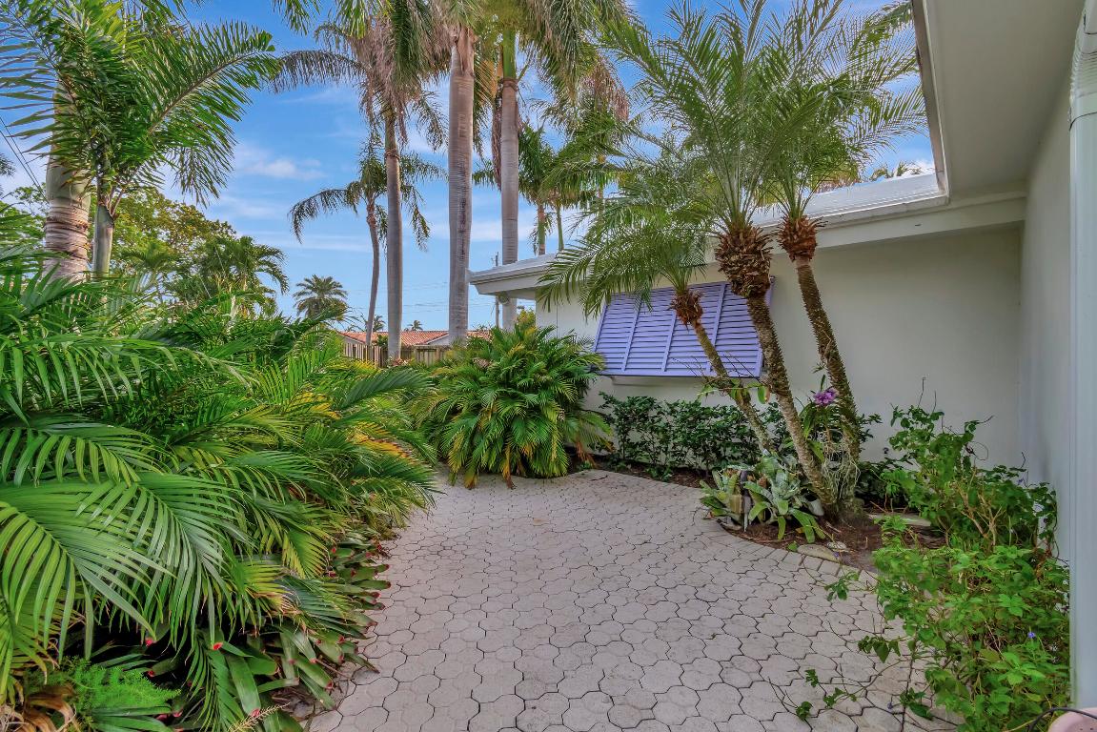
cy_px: 366
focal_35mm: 15
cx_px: 548
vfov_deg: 77.4
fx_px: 457
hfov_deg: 100.4
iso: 500
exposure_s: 1/500
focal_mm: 10
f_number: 8
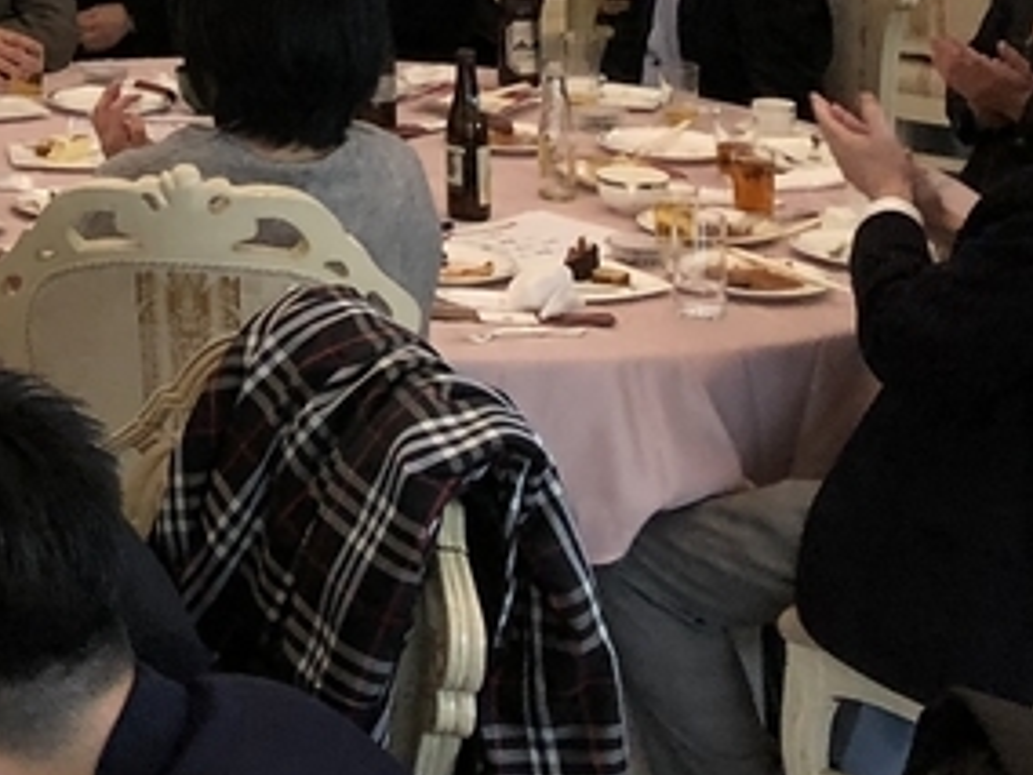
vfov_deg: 13.3
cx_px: -575
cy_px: -597
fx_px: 3014
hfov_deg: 17.3
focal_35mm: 101
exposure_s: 1/20
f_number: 1.8
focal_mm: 4
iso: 40
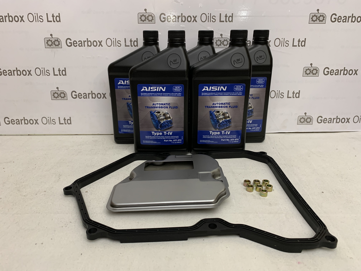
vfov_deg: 53.1
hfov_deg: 67.3
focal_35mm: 26
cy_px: 136
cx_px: 180
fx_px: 271
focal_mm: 4.25
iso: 200
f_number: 1.8
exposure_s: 1/50
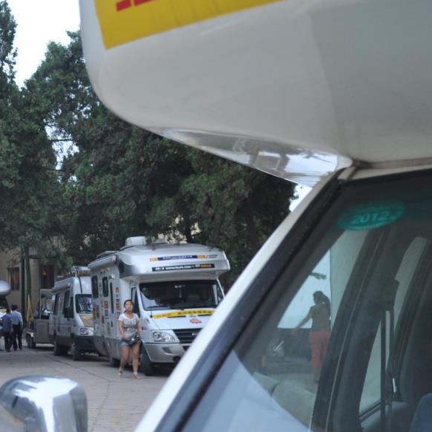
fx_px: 835
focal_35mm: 59
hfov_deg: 27.0
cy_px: 217
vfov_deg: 29.0
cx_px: -22
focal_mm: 17
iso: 360
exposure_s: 1/30
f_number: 2.8
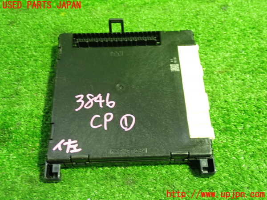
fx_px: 293
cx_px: 134
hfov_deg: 49.0
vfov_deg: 37.7
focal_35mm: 38
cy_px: 100
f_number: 2.7
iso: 800
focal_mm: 6.83
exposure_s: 1/30
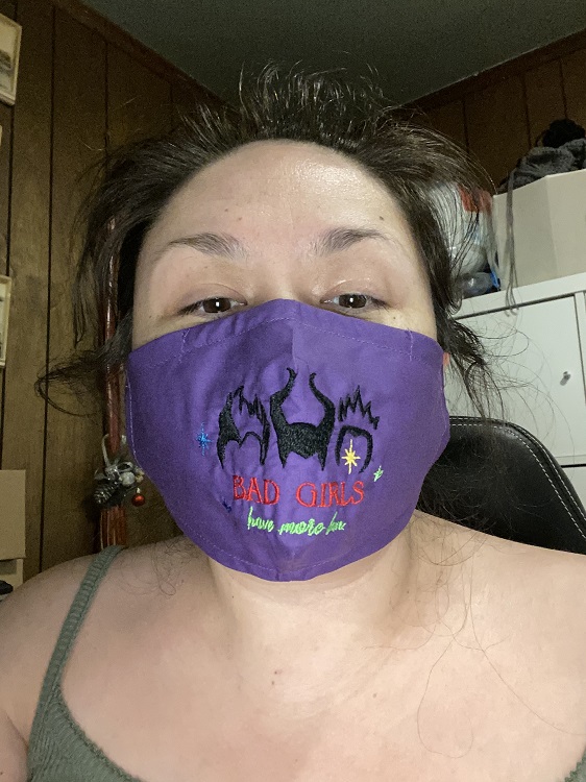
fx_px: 678
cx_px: 293
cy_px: 391
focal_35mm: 30
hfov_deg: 46.8
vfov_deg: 60.0
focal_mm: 2.71
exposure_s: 1/16
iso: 500
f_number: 2.2
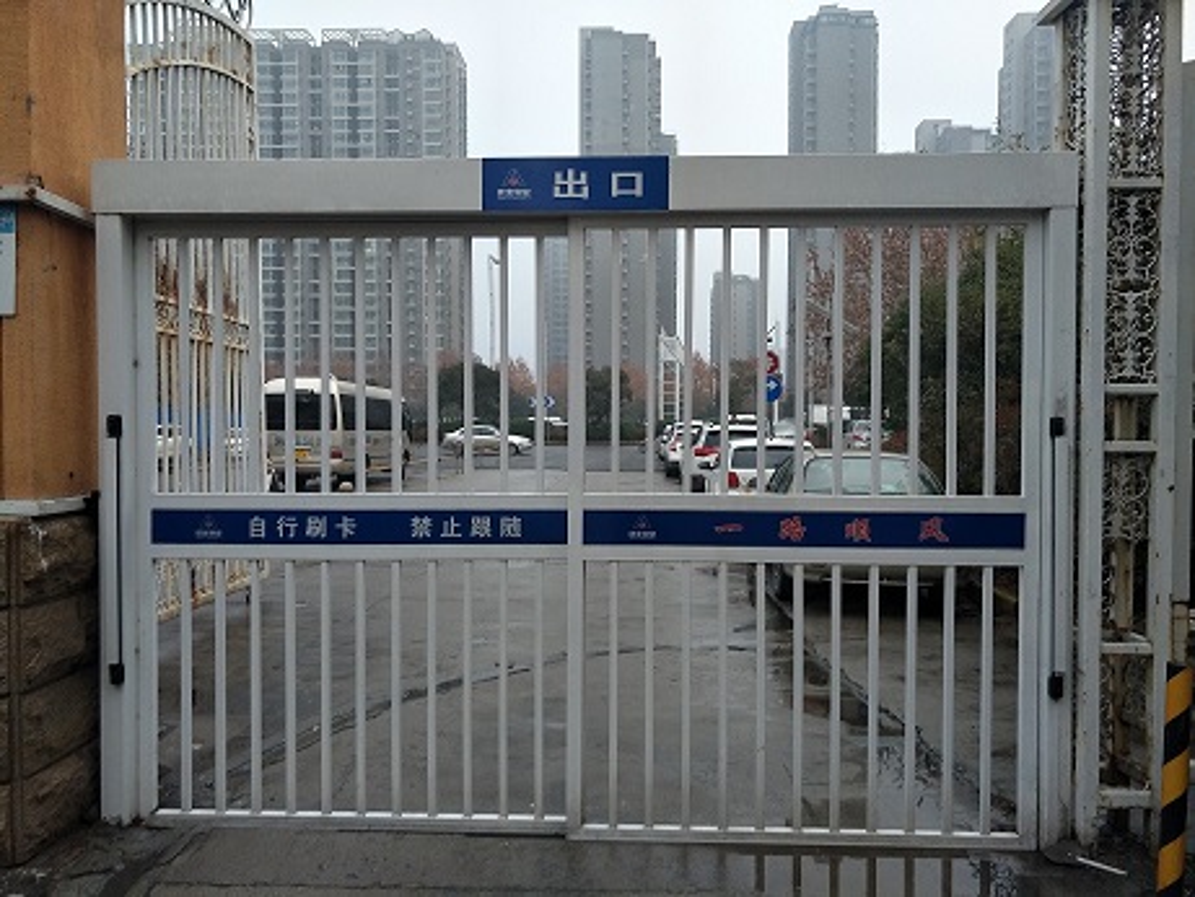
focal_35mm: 22
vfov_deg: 61.1
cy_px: 448
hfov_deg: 76.4
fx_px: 760
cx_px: 598
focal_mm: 3.79
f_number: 2
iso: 113
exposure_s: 1/50
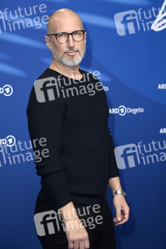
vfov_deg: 19.5
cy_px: 120
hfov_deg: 13.0
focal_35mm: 105
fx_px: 728
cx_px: 88
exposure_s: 1/250
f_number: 5.6
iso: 1000
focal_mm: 98
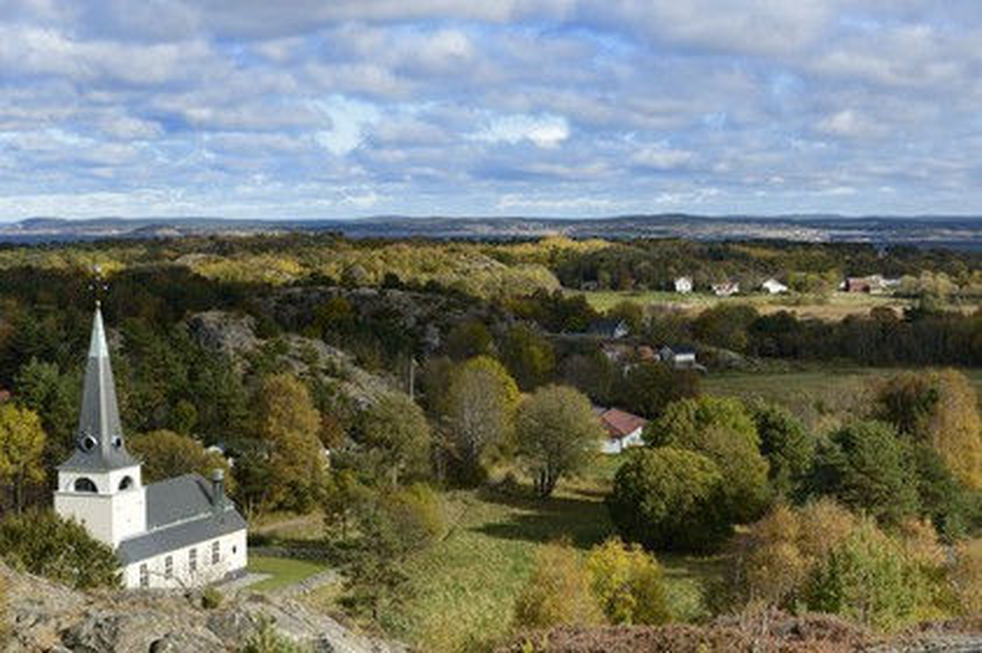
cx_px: 491
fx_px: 1908
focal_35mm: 70
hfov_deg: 28.9
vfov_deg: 19.4
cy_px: 326
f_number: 10
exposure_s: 1/250
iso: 200
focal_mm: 70
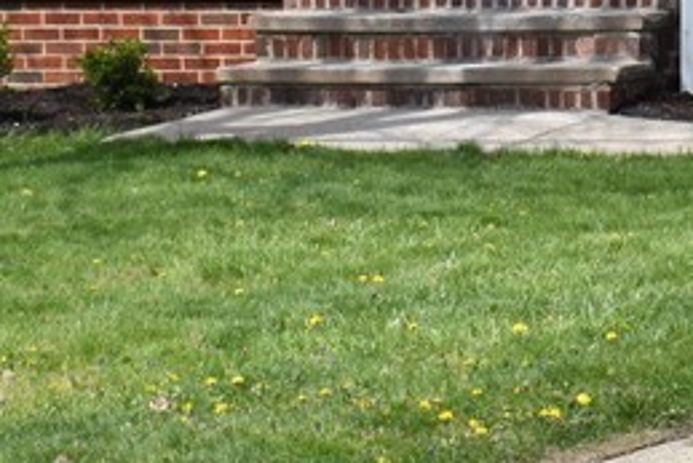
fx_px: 4603
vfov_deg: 5.7
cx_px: 811
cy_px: -313
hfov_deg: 8.5
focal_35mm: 239
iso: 100
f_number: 8
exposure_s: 1/250
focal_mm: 38
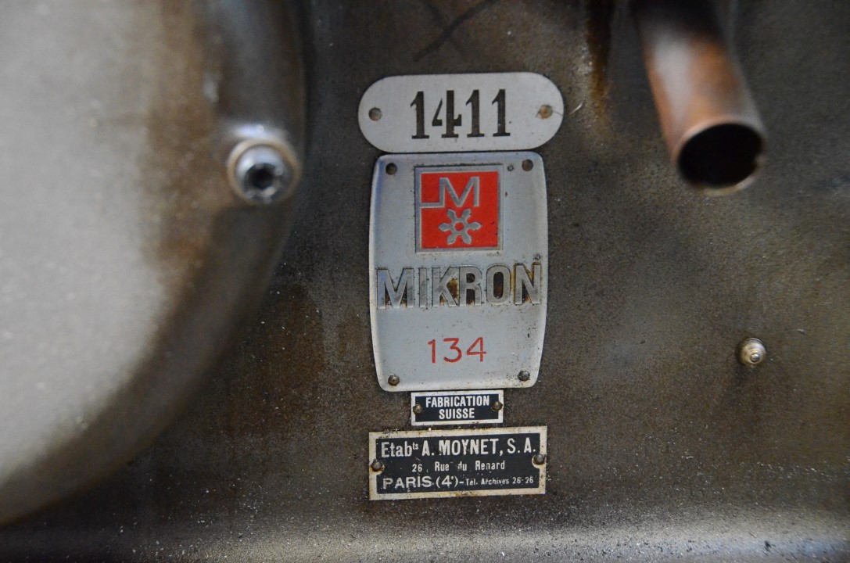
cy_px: 282
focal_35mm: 78
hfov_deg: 26.0
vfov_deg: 17.4
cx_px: 425
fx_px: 1838
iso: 6400
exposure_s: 1/50
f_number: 4.8
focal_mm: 52
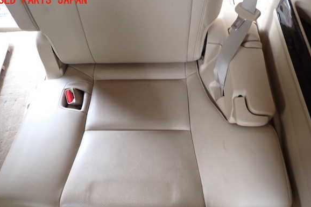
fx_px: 233
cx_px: 151
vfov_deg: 47.8
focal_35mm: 27
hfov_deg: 67.4
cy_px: 115
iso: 250
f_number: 2
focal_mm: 4.5
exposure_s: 1/30
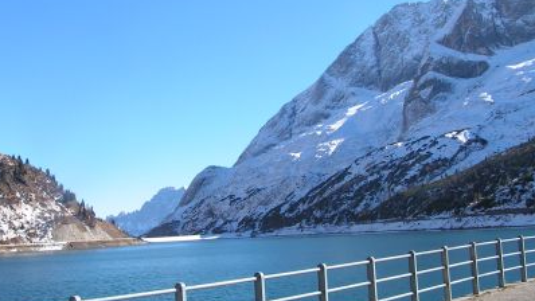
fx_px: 738
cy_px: 136
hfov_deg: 39.8
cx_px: 229
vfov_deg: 23.1
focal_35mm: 52
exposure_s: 1/200
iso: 50
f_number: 5.6
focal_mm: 6.3
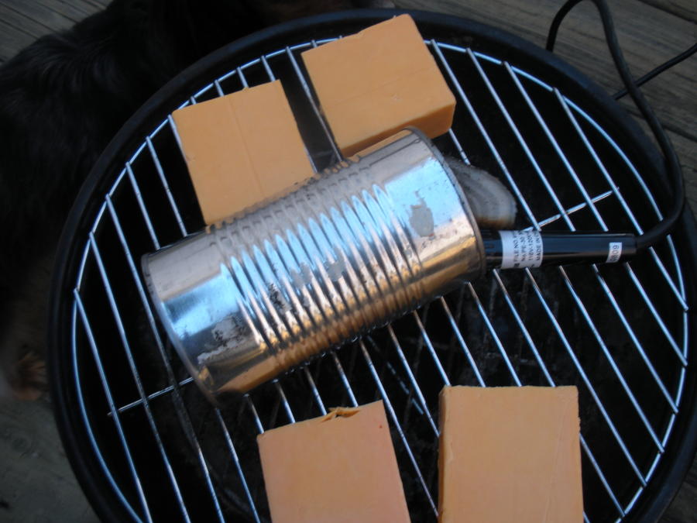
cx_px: 348
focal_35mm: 36
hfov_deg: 51.4
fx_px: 725
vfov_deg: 39.7
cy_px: 262
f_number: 3.5
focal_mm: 6.3
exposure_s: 1/60
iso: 74
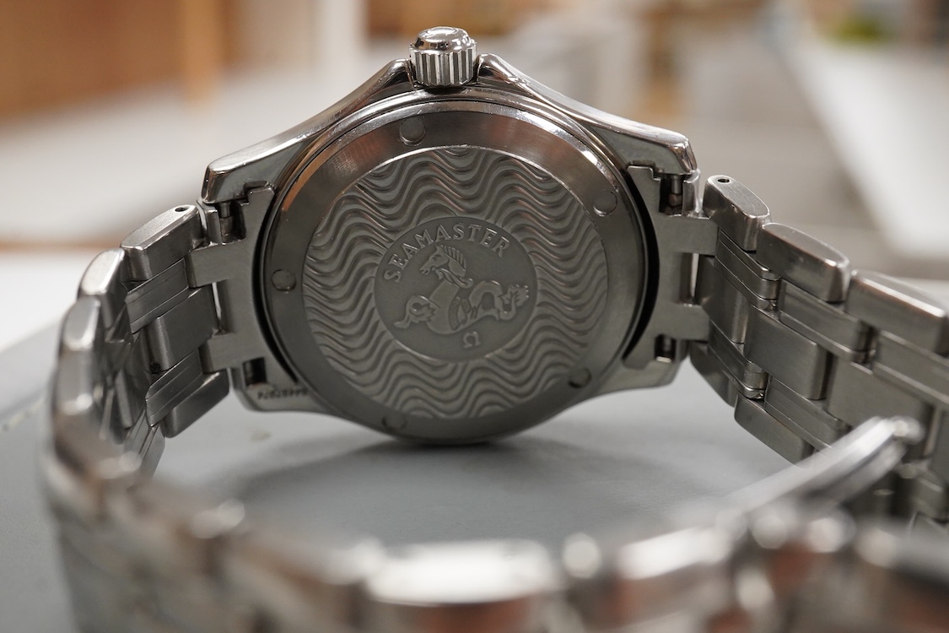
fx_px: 1186
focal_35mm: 45
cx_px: 474
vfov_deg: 29.9
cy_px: 316
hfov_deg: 43.6
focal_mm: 30
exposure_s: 1/100
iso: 2500
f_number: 14
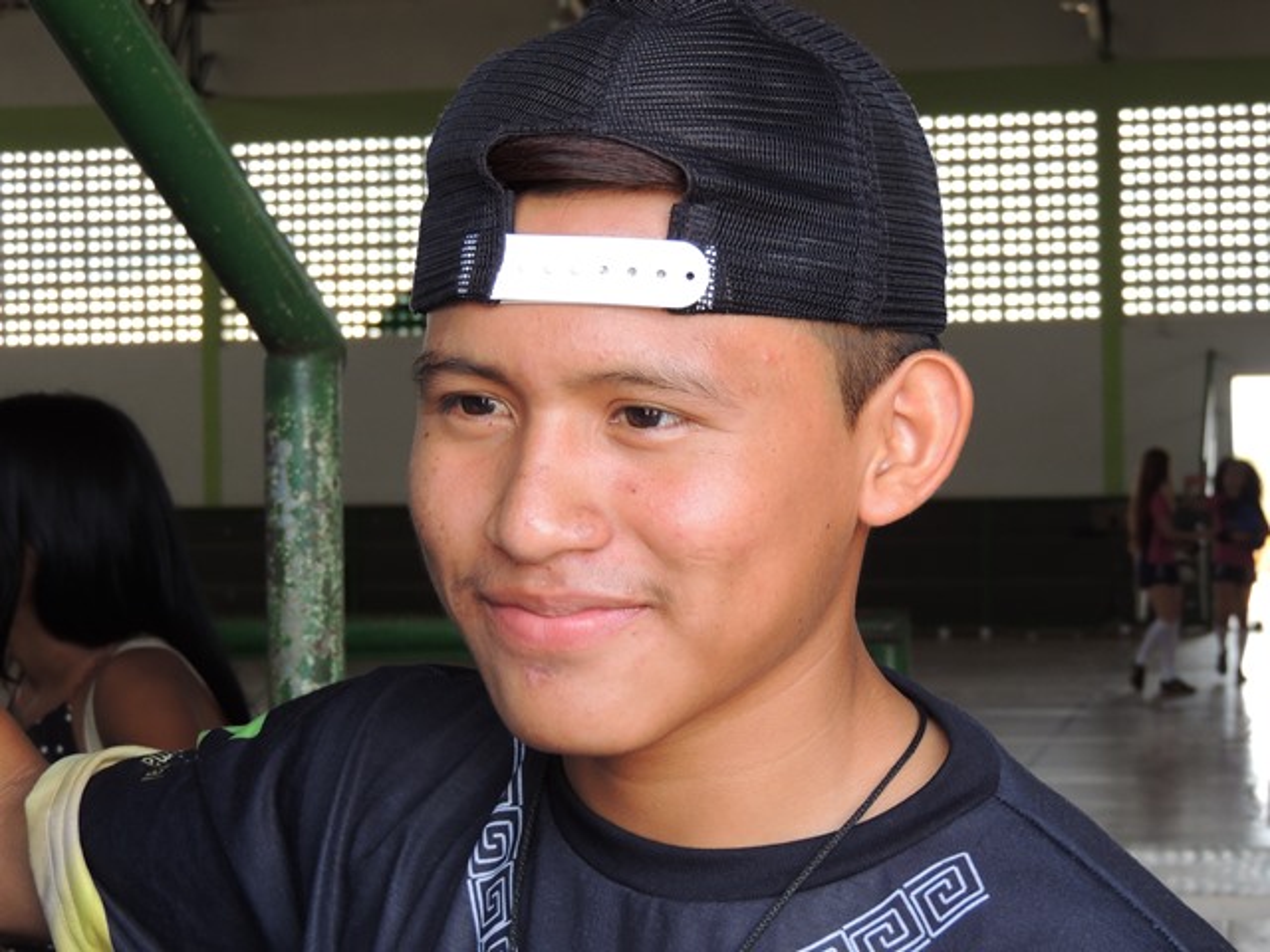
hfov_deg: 23.0
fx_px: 3119
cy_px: 476
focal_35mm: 85
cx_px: 635
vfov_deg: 17.4
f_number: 4
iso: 200
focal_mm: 15.1
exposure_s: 1/100
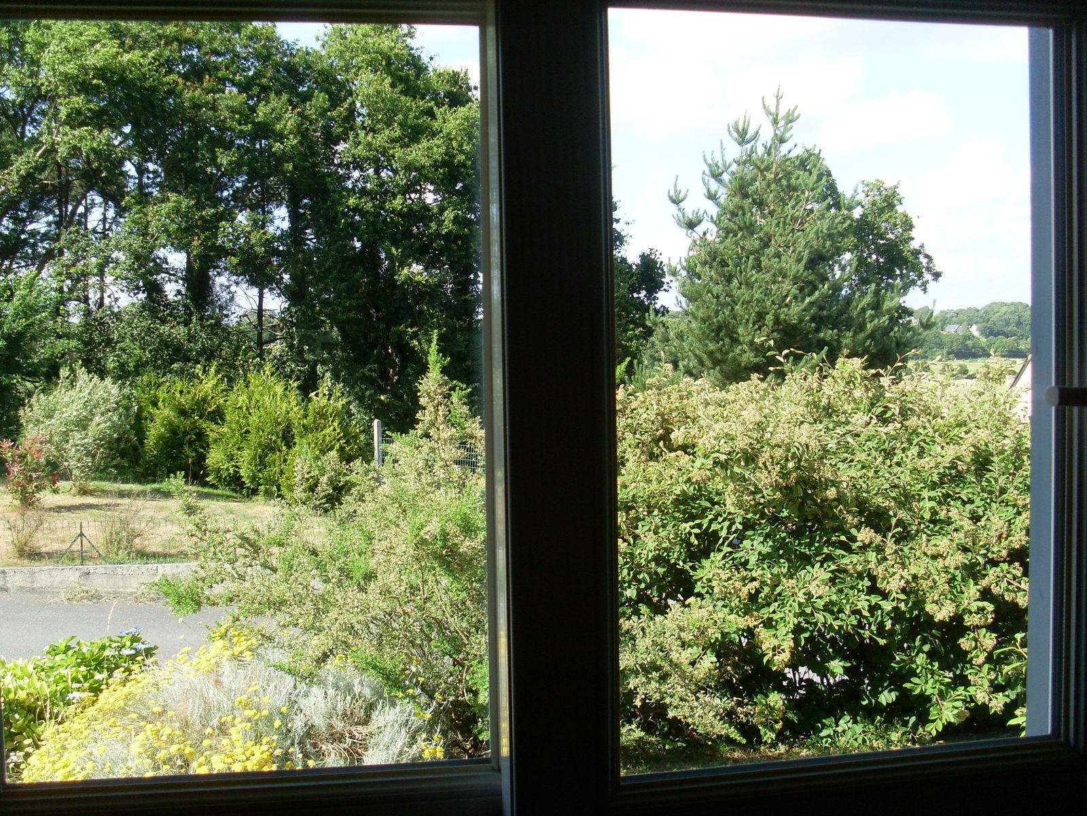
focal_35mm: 38
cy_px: 408
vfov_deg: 37.7
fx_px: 1193
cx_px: 544
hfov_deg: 49.0
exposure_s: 1/350
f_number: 3
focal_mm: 6.3
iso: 80
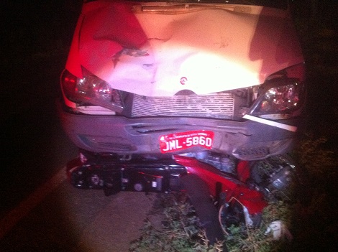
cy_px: 126
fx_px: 341
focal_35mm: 35
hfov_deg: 52.7
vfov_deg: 40.6
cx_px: 169
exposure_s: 1/15
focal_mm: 3.85
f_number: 2.8
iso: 1000
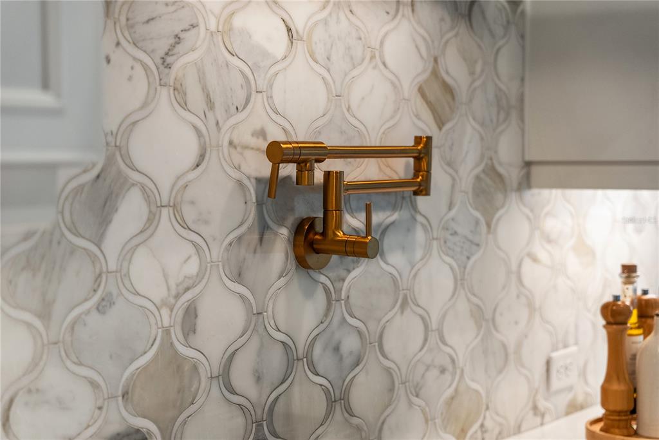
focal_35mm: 70
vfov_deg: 19.5
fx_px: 1281
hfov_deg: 28.8
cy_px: 220
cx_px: 330
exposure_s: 1/320
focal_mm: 70
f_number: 2.8
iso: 1000
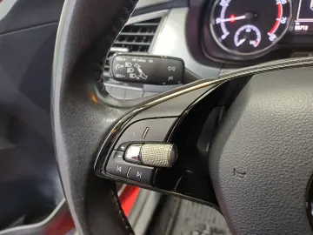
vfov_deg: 54.9
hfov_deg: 69.4
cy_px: 118
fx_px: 226
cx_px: 156
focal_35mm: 25
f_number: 1.8
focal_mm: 4.65
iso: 320
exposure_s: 1/33.3
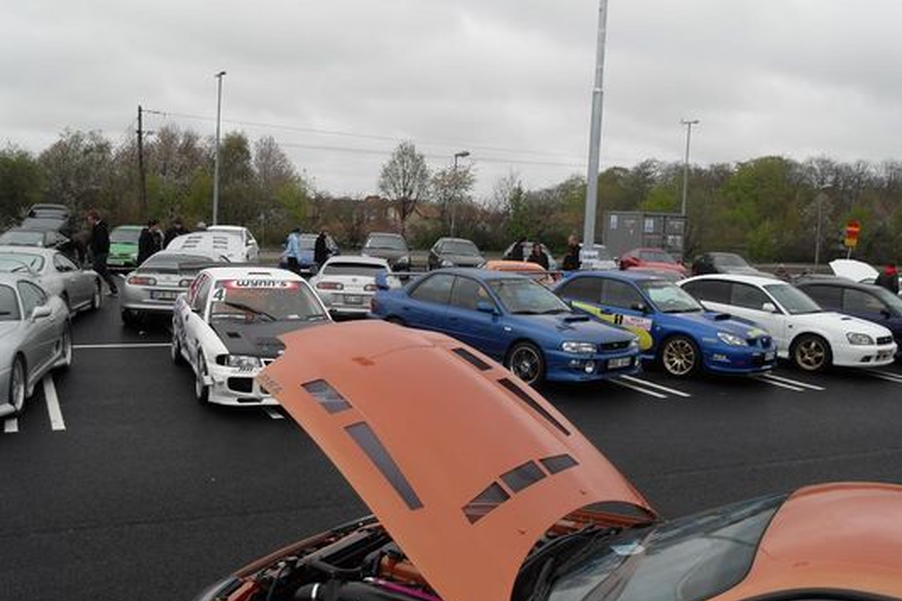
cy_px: 312
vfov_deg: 37.8
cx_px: 447
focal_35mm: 35
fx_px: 877
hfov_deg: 54.4
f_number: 7.1
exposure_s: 1/90
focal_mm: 6
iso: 80
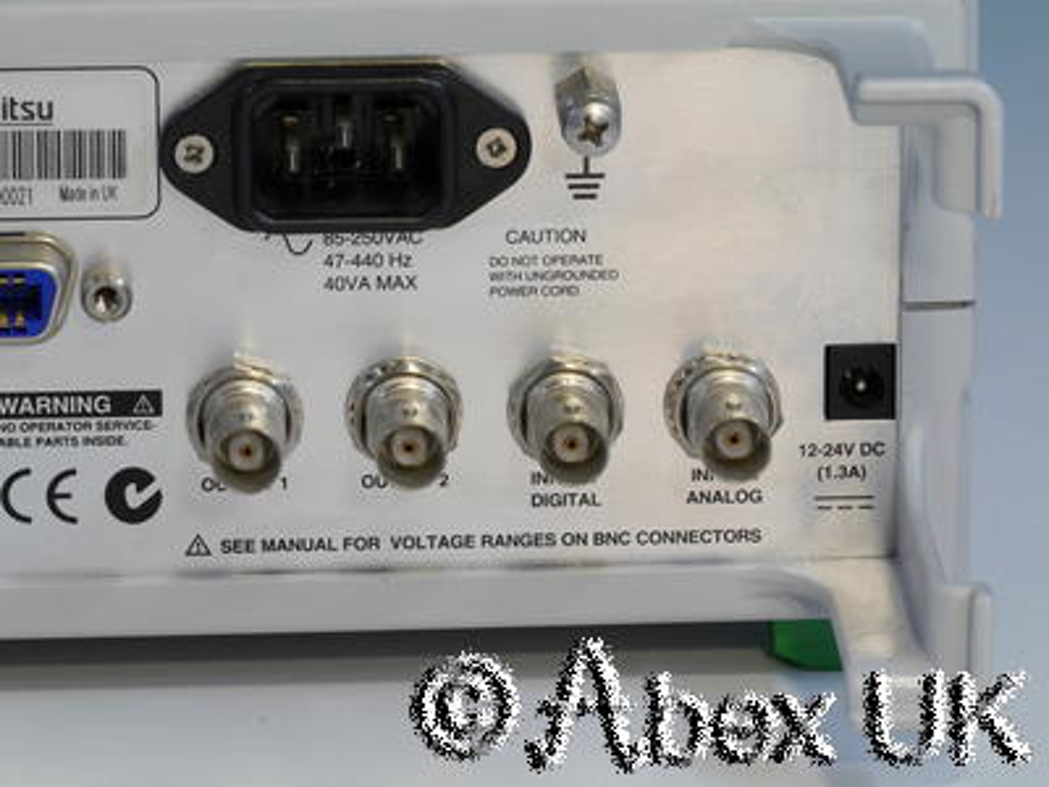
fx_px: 8485
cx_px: 524
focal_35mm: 280
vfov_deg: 5.3
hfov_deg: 7.1
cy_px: 394
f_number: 14
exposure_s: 1/3.2
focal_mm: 140
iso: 400
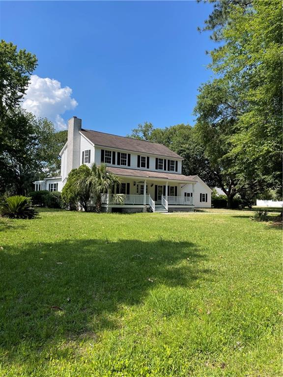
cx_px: 142
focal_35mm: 26
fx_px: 283
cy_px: 188
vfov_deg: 67.3
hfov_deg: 53.1
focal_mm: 4.2
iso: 32
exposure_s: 1/2020
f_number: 1.6
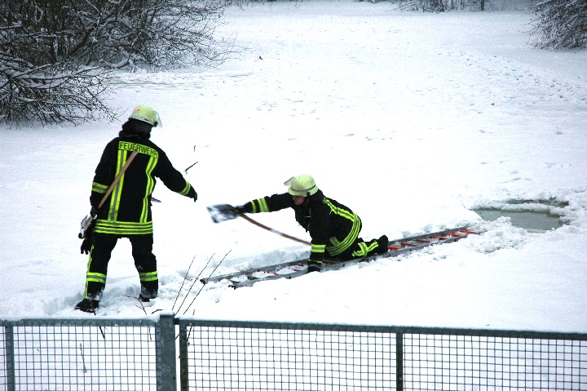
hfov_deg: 22.6
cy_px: 196
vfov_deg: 15.2
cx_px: 294
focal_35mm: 90
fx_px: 1466
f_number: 4.5
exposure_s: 1/50
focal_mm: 60
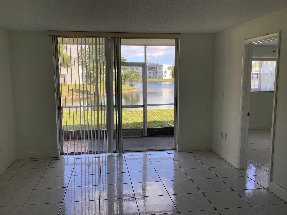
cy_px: 108
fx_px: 257
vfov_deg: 45.4
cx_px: 144
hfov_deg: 58.4
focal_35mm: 31
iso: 32
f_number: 2.4
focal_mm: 3.3
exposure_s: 1/120
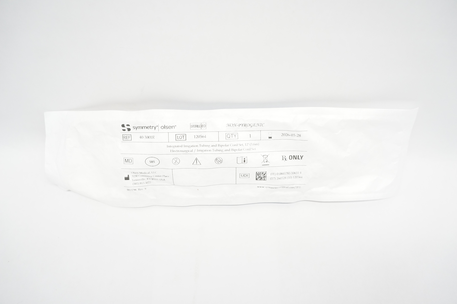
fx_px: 342
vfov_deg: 47.8
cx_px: 228
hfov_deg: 67.4
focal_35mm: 27
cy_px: 152
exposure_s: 1/80
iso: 800
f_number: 5.6
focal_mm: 18
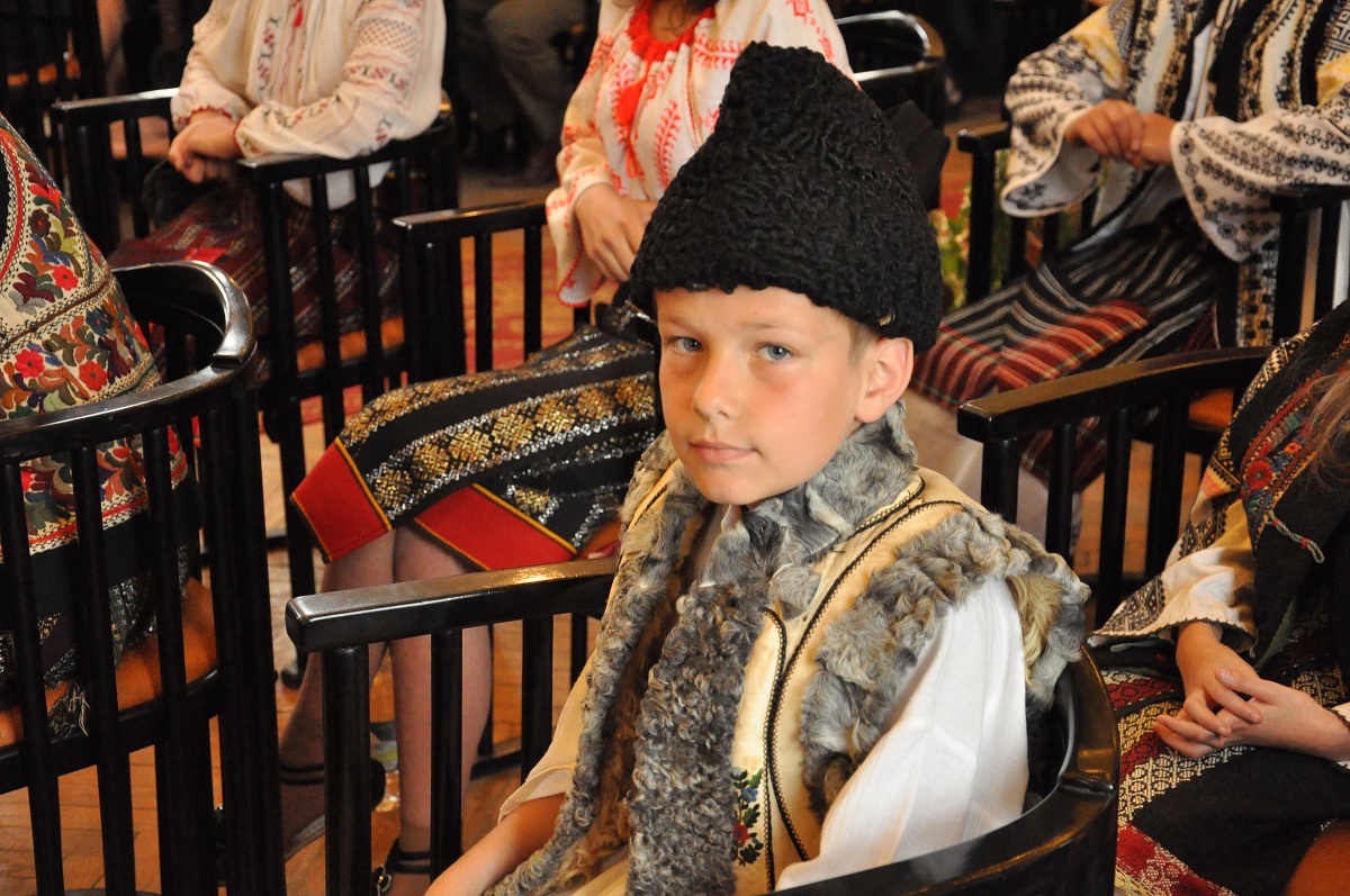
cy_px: 448
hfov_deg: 31.9
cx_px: 675
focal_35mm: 63
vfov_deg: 21.5
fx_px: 2360
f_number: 8
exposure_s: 1/60
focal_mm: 42
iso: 3200
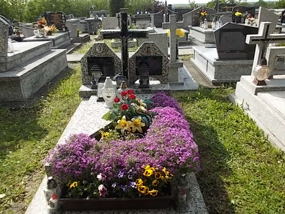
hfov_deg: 63.4
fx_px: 231
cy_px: 107
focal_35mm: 28
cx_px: 142
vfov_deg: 49.7
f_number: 5.4
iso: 80
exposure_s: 1/200
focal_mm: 4
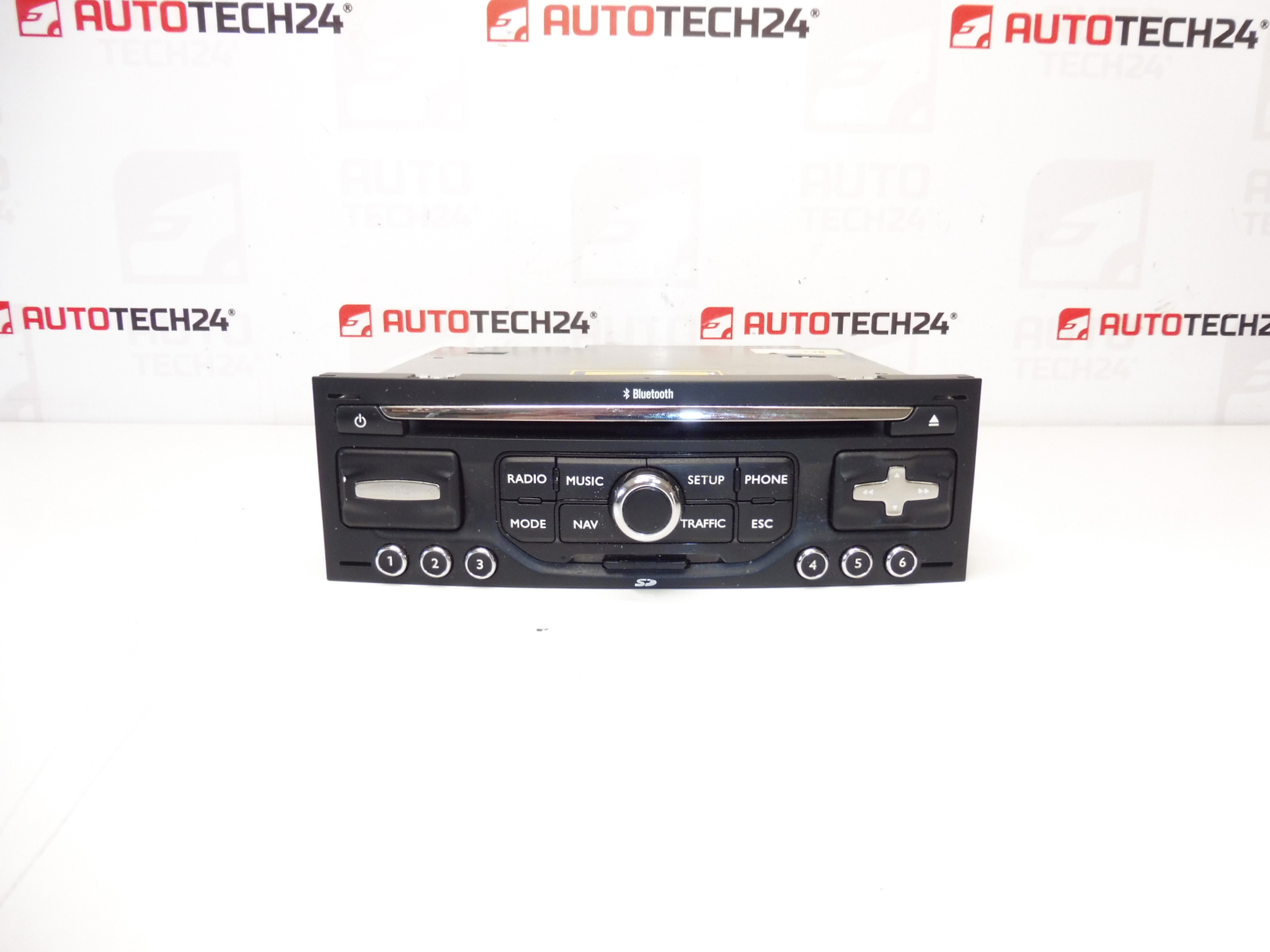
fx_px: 881
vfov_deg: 56.8
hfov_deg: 71.6
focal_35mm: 24
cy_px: 476
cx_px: 635
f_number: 3.5
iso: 200
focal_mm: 4.3
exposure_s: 1/60
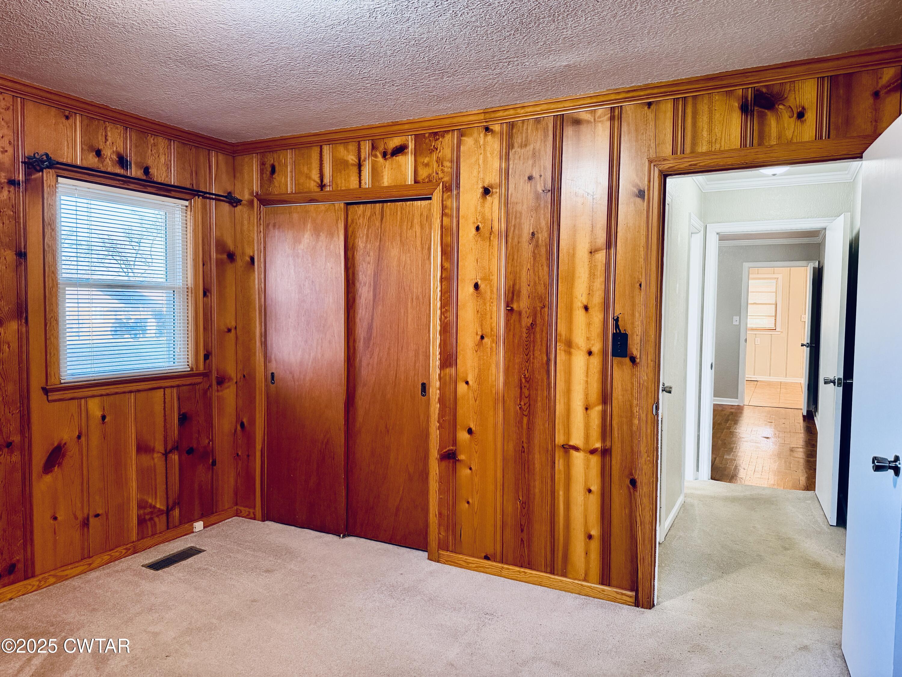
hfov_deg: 71.6
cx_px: 451
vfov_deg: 56.8
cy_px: 338
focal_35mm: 24
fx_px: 625
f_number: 1.78
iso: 400
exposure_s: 1/60
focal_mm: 6.76
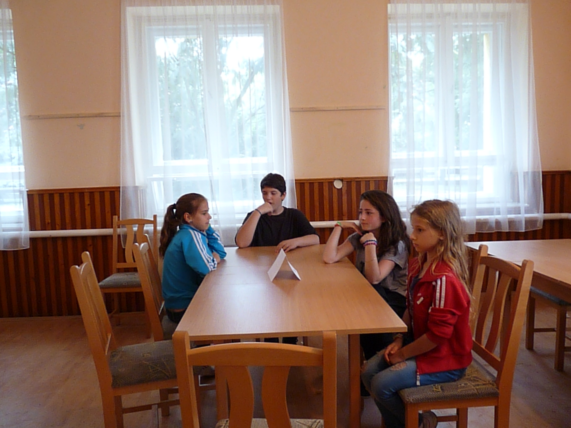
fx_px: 445
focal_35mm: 27
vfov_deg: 51.4
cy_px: 214
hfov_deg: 65.3
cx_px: 286
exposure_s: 1/50
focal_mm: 4.8
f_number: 2.8
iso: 800
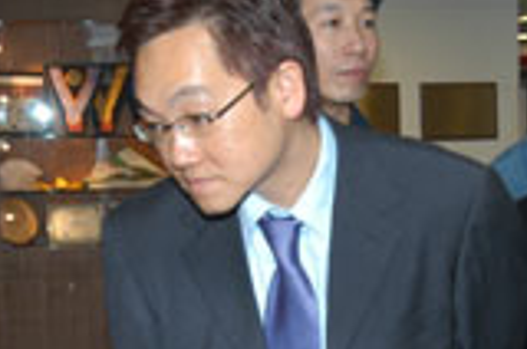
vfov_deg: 11.0
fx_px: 1782
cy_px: 382
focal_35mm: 122
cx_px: 524
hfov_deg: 16.5
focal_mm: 26
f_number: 5.6
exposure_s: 1/60
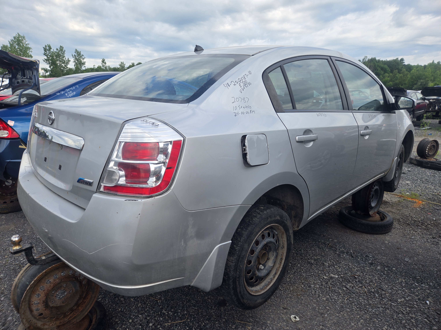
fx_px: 293
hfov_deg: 73.9
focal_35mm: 23
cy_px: 165
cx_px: 220
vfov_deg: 58.9
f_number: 1.8
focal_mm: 5.4
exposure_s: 1/603
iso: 25
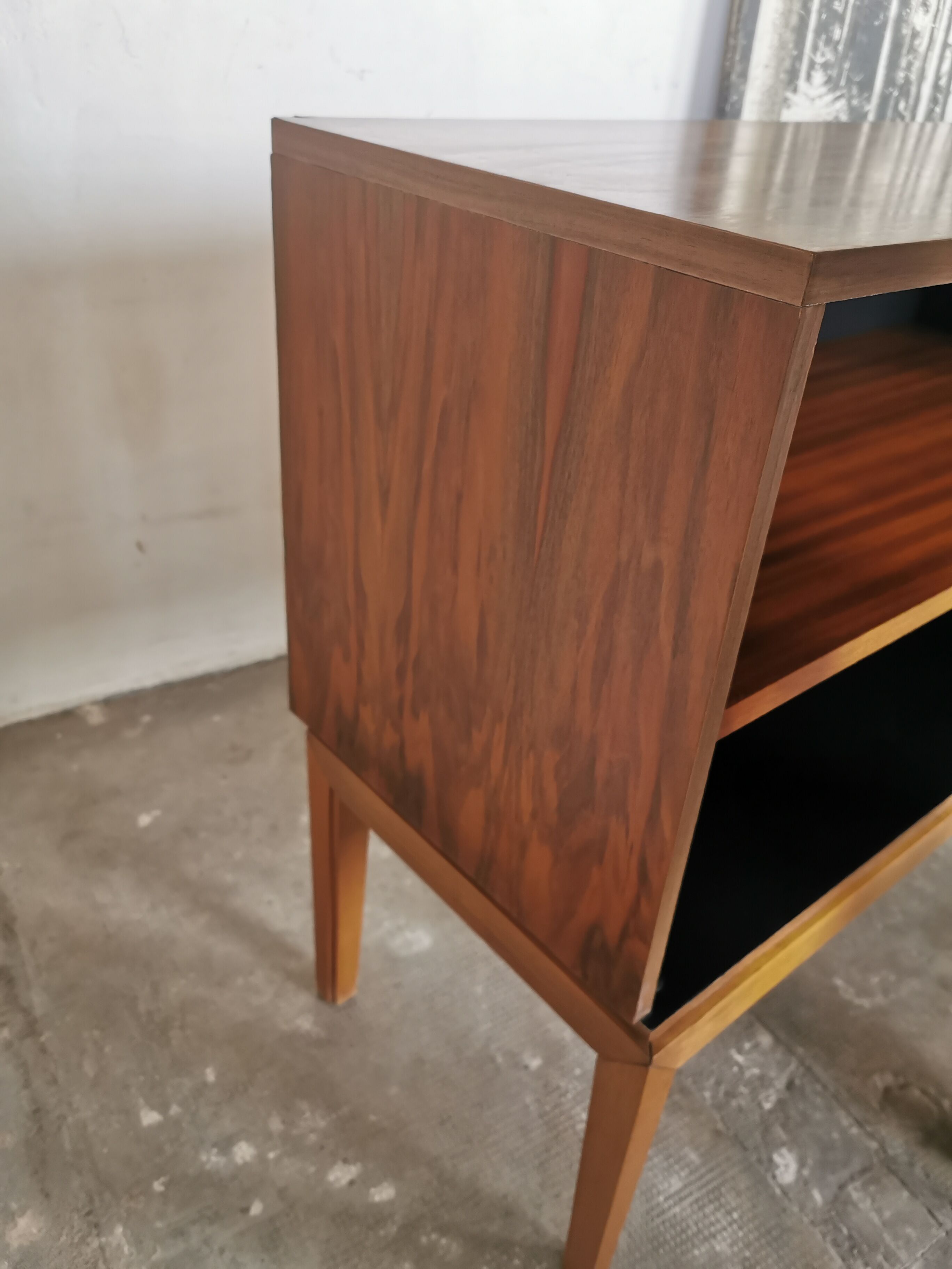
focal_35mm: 27
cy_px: 634
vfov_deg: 65.3
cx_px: 476
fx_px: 990
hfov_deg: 51.4
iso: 200
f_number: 1.6
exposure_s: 1/120
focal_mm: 5.56
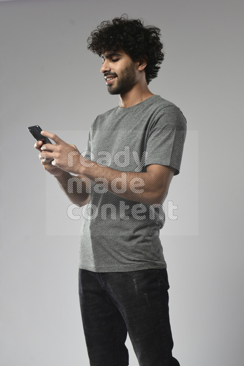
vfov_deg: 36.2
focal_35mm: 55
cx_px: 122
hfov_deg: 24.6
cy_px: 183
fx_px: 559
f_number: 6.3
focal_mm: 55
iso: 400
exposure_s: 1/125
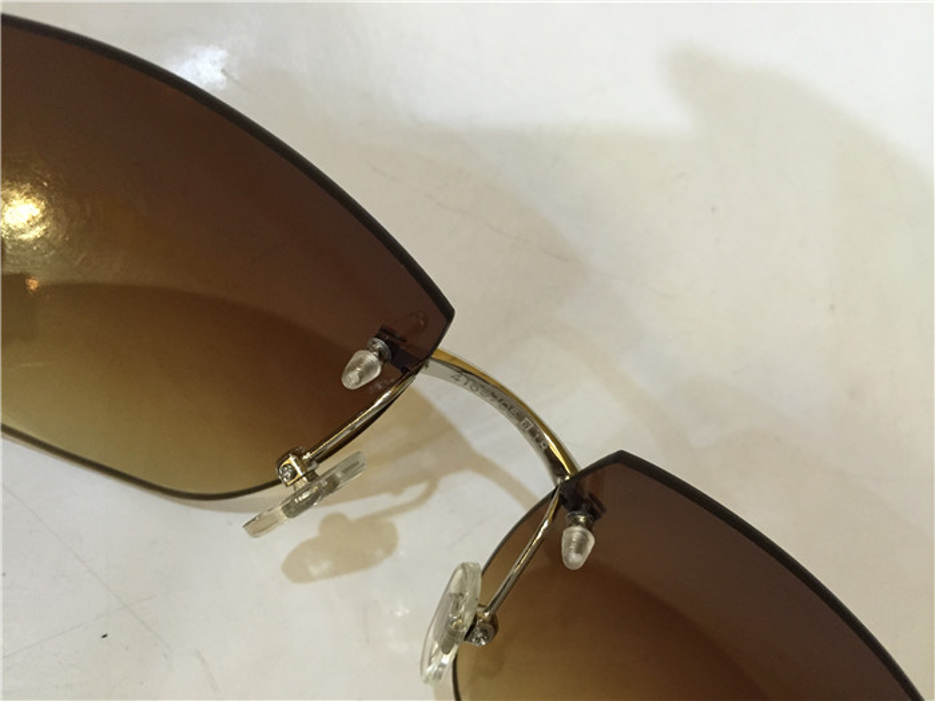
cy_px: 350
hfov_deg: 61.7
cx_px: 468
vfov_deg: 48.2
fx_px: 783
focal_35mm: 29
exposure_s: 1/33
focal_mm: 4.15
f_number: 2.2
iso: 200
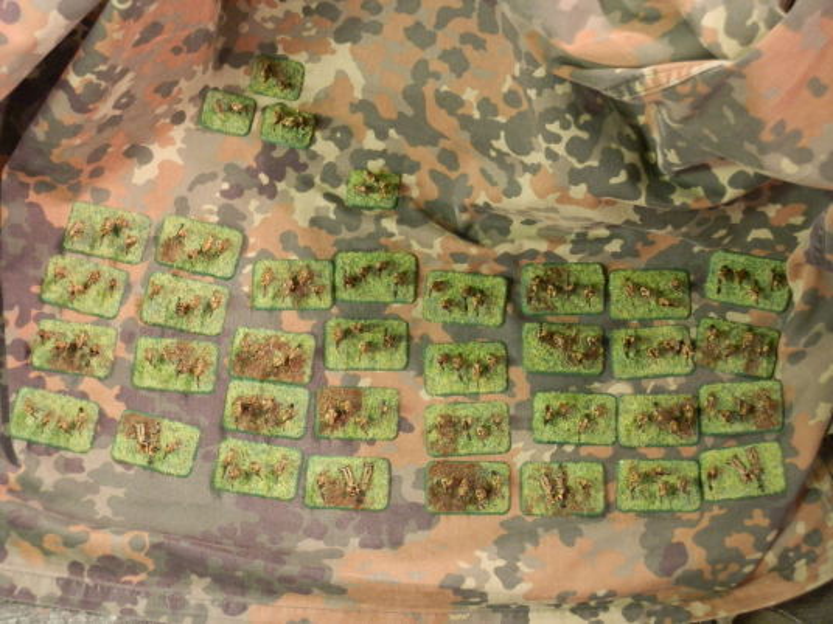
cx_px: 416
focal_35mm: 61
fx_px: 1468
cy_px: 312
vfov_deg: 24.0
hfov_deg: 31.7
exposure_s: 1/8
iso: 320
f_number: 3.7
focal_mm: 10.99
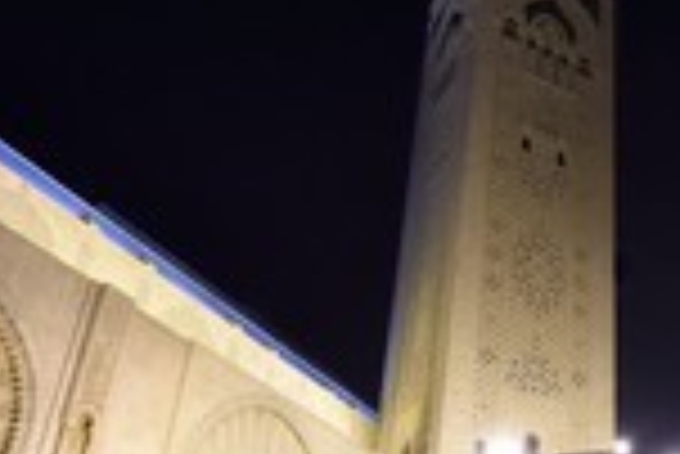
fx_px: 737
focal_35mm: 39
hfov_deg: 43.9
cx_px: 644
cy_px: 364
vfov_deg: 33.3
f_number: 4.5
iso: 3200
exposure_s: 1/30
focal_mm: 14
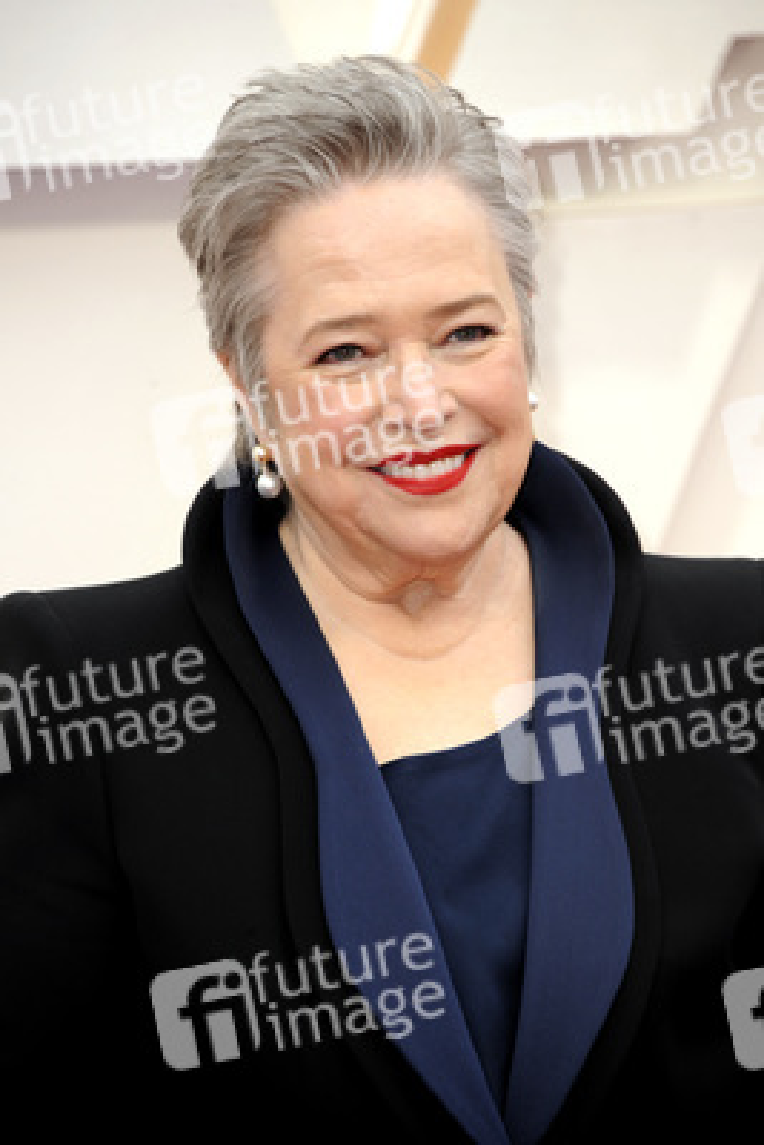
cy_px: 572
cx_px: 382
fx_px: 9541
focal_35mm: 300
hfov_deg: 4.6
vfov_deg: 6.9
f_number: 6.3
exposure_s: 1/200
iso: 800
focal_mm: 300
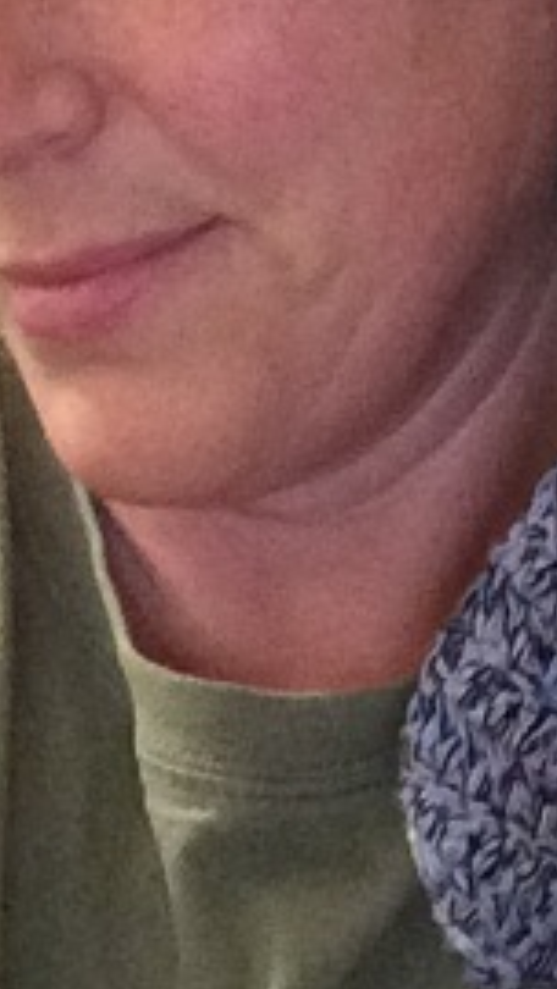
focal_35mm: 100
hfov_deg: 12.1
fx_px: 2624
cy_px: -147
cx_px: 388
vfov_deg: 20.2
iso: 640
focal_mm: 2.15
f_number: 2.4
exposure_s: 1/17
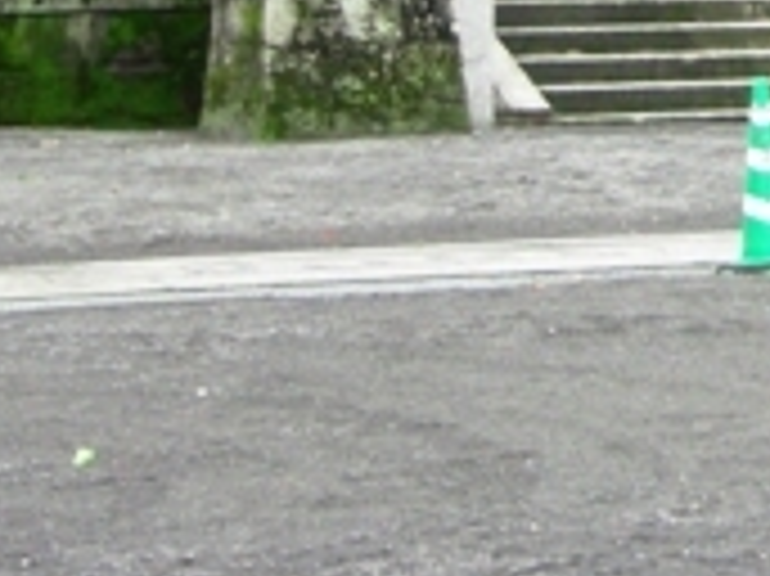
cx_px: 1009
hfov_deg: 6.9
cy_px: -472
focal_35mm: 284
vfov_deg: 5.2
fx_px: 6313
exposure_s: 1/25
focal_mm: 12.6
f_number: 4
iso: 200
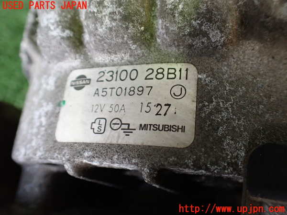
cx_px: 144
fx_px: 249
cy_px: 108
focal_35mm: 30
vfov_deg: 46.8
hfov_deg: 60.0
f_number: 2.3
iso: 800
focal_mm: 5.4
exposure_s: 1/60
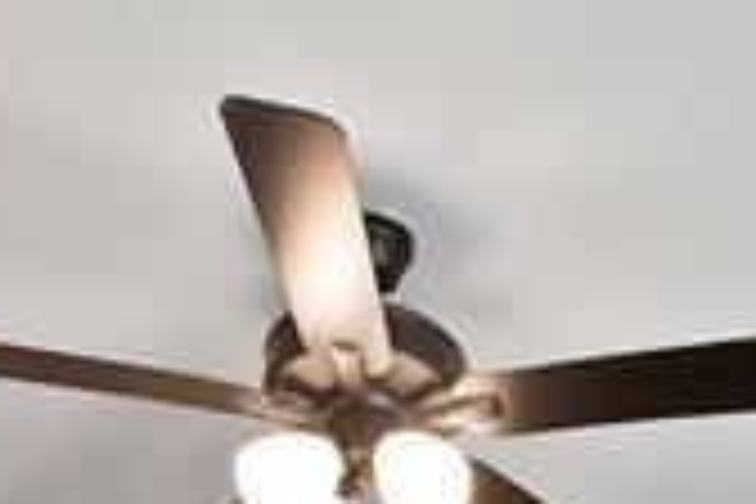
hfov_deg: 26.9
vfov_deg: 12.8
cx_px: 657
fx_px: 1533
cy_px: 1310
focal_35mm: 73
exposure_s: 1/2.5
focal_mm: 12
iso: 640
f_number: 9
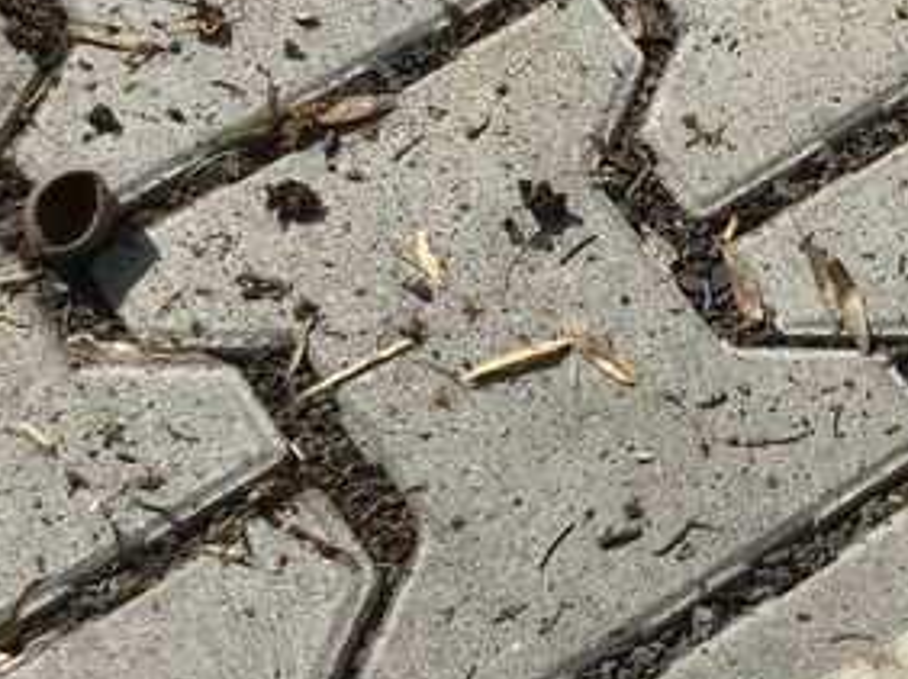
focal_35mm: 88
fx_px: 2306
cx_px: 1201
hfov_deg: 20.3
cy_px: 502
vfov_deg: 16.7
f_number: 2.4
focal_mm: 3.3
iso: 25
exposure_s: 1/1942
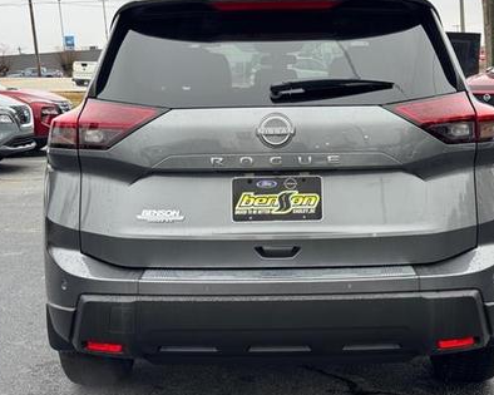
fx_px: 877
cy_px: 179
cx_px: 277
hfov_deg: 31.4
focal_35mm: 60
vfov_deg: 25.4
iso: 64
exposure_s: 1/318
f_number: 1.78
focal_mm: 6.76
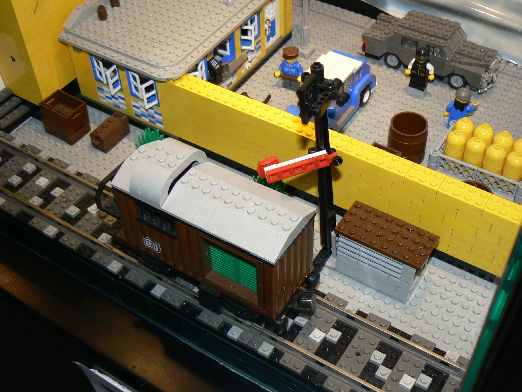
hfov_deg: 40.4
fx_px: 709
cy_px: 196
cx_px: 261
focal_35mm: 47
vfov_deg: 30.9
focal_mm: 7.8
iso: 100
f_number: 2.8
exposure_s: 1/30
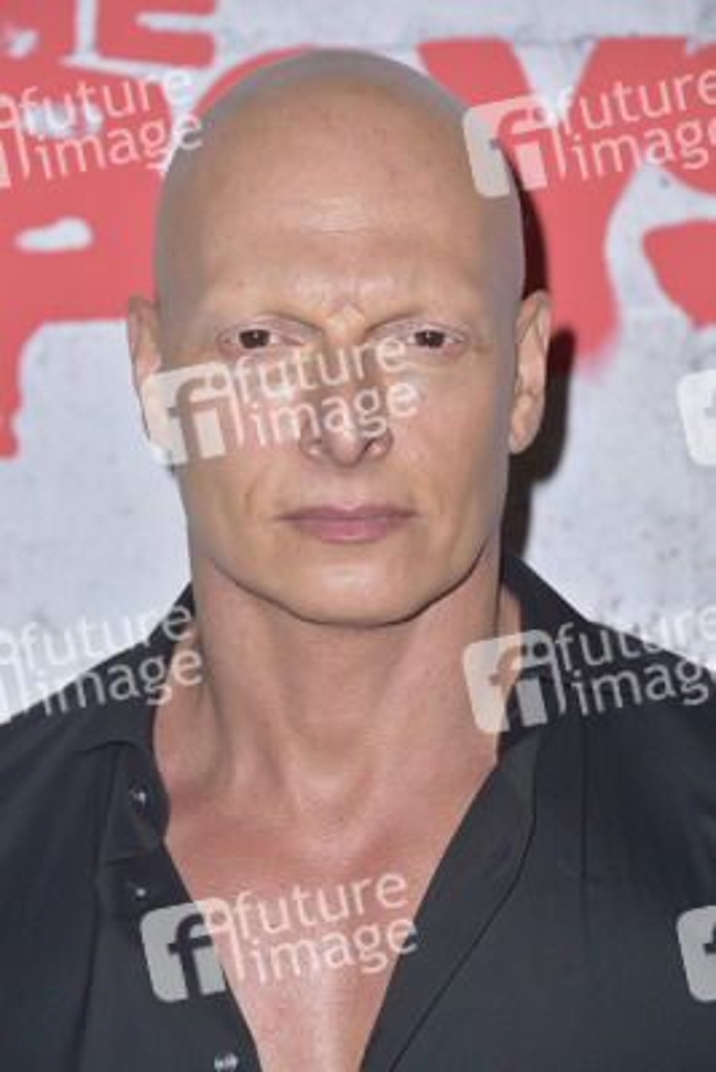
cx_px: 358
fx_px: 5663
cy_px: 536
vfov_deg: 10.8
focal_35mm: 190
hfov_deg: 7.2
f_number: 7.1
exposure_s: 1/250
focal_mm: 190
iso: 320
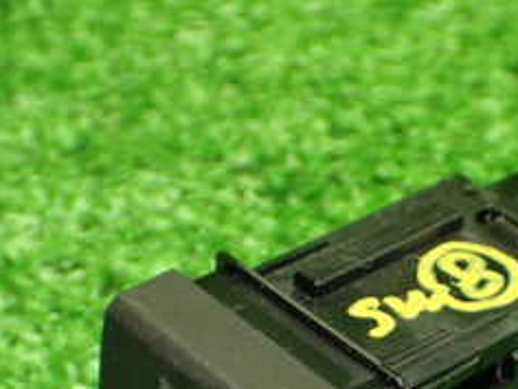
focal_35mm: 112
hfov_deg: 17.5
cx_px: 393
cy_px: 385
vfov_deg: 13.1
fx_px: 1676
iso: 800
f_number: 2.9
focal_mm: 7.84
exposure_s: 1/100
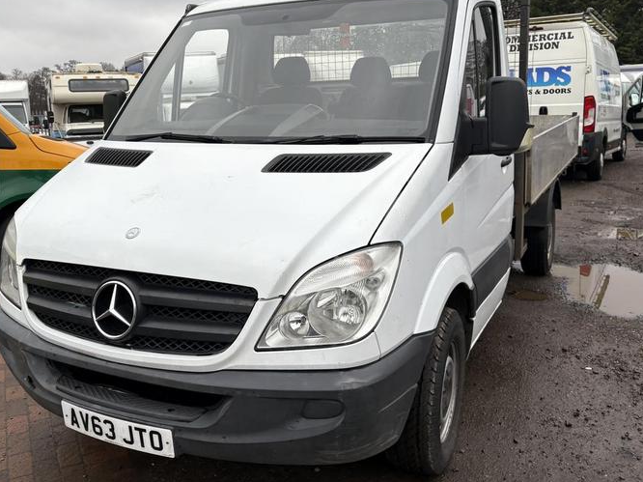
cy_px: 206
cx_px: 284
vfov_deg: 40.6
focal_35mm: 35
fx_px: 650
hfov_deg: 52.5
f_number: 1.6
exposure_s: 1/523
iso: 50
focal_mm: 5.96
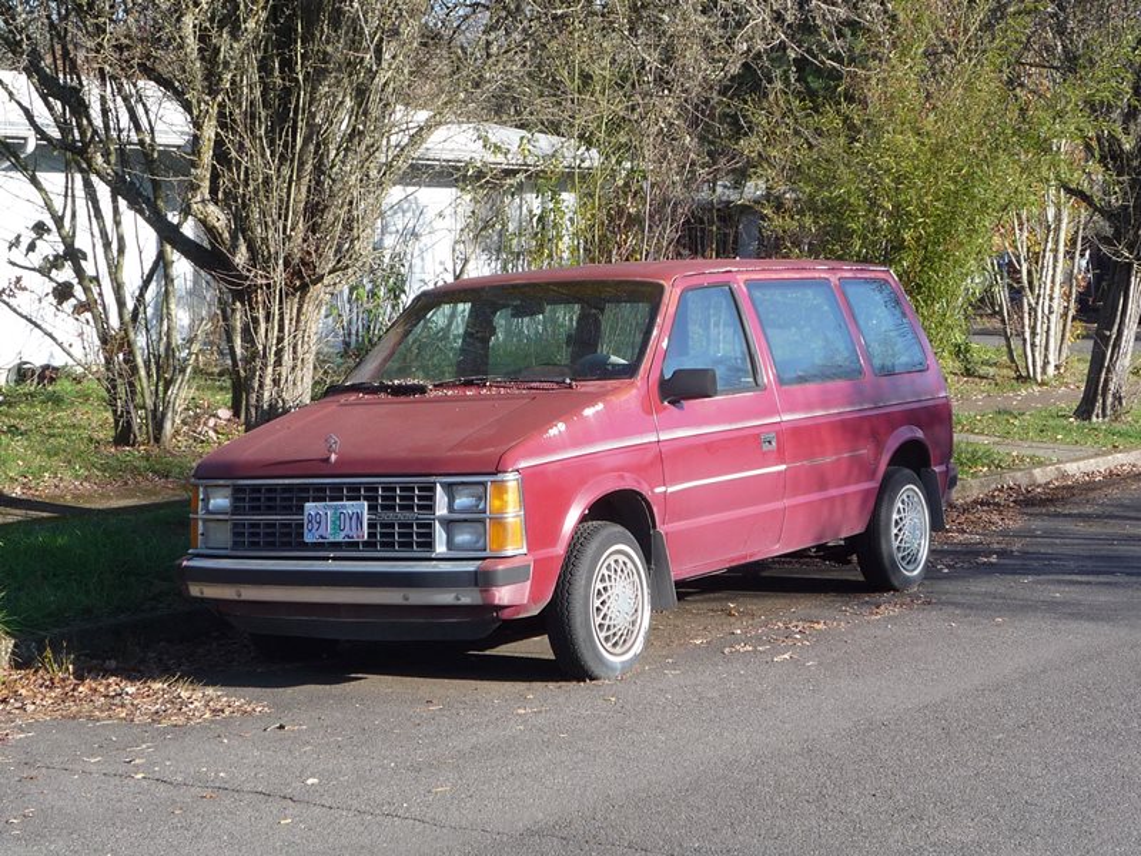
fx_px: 2340
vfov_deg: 20.7
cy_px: 428
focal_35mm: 71
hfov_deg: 27.4
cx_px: 570
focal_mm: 8.8
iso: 100
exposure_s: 1/200
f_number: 4.9
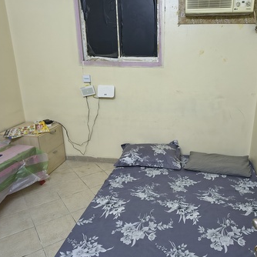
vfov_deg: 55.6
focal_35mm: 29
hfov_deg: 54.8
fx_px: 244
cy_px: 129
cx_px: 164
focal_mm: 5.56
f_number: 1.8
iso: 1042
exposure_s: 1/60
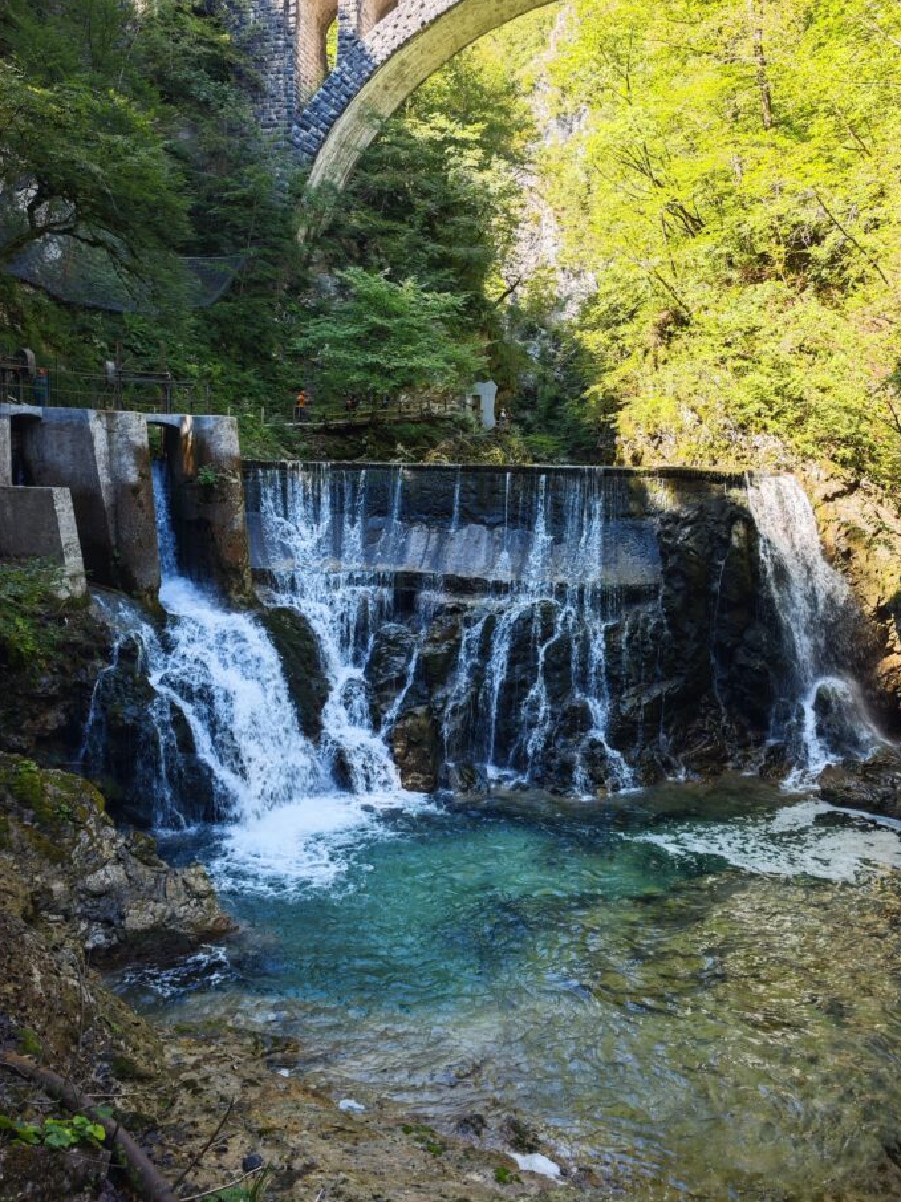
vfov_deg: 67.1
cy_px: 535
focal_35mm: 26
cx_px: 474
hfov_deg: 53.0
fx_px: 903
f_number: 2
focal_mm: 8.72
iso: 125
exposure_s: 1/101
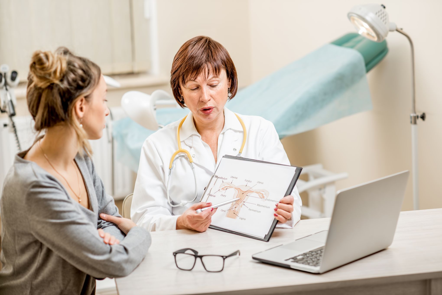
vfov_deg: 16.1
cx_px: 221
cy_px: 148
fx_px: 1044
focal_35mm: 85
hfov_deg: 23.9
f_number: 2.8
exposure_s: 1/200
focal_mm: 85
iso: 200
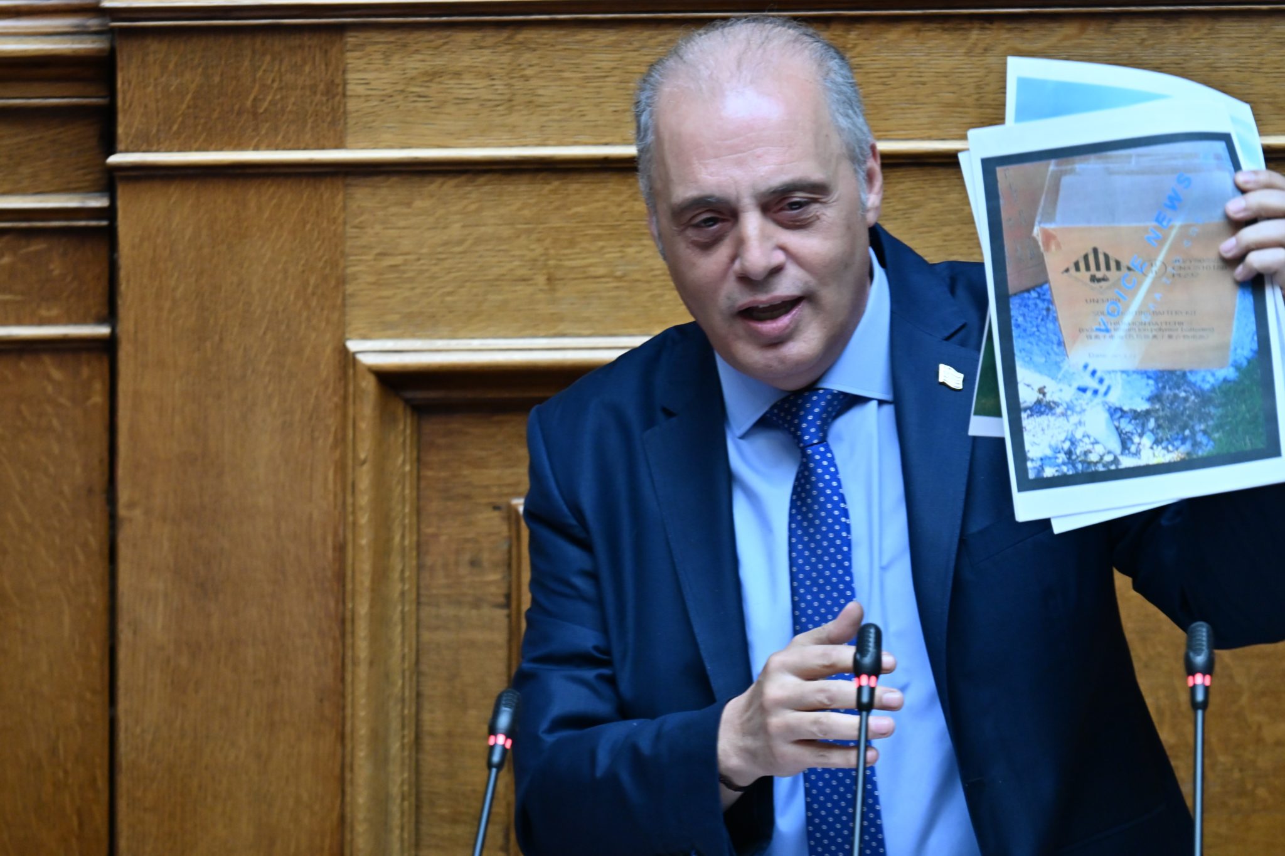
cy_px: 428
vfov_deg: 2.3
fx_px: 21413
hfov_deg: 3.4
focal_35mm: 600
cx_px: 642
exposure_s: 1/250
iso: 3200
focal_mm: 600
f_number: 6.3
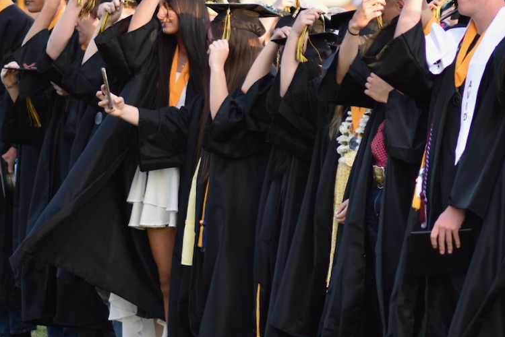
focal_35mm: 218
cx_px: 420
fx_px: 3057
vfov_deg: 6.3
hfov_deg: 9.4
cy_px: 135
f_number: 1.8
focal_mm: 85
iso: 100
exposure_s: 1/500
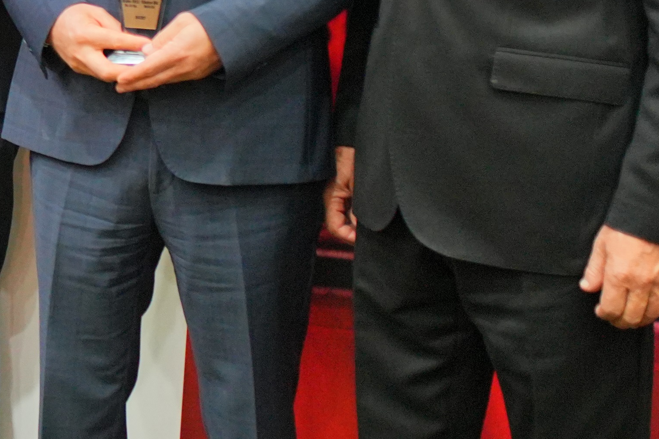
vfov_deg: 12.0
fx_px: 2068
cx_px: -215
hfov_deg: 17.0
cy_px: 10
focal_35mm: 113
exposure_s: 1/160
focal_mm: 35
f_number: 1.4
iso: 2500
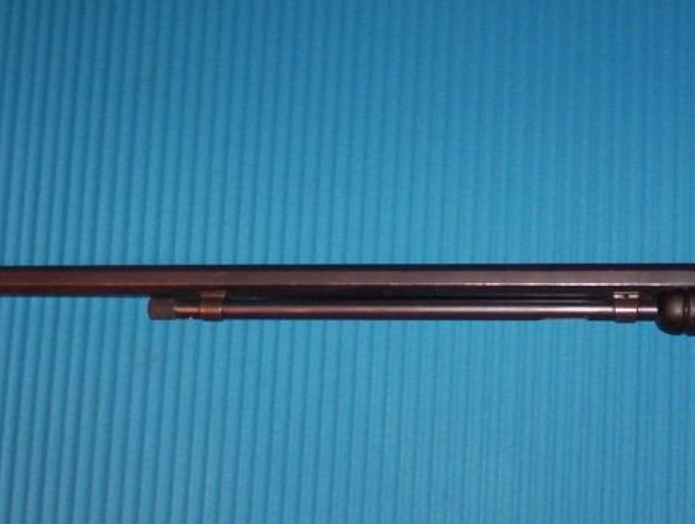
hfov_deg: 20.6
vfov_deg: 15.6
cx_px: 391
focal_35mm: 95
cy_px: 335
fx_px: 1911
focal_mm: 7.1
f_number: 2.97
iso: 140
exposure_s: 1/69.5
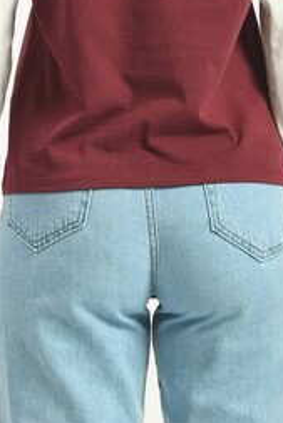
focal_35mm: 302
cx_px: 149
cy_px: 15
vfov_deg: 6.8
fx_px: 3556
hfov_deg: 4.6
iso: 100
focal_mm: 102
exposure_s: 1/160
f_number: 6.3
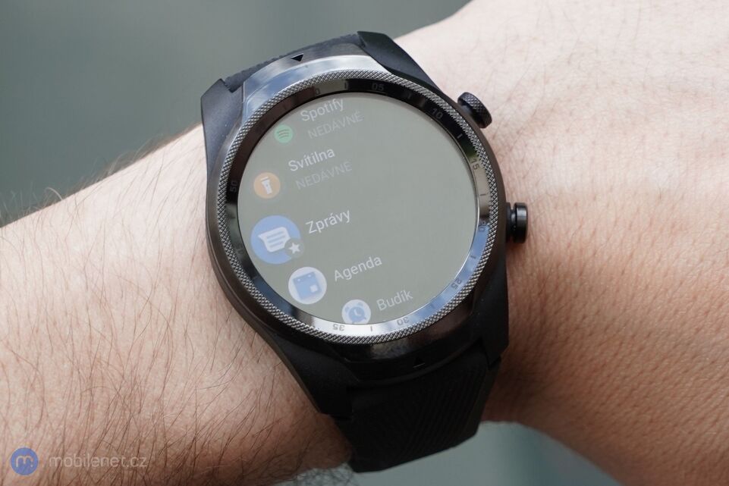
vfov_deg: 19.5
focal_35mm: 70
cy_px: 243
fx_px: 1418
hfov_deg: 28.8
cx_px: 364
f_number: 5.6
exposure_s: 1/160
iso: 320
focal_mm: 70
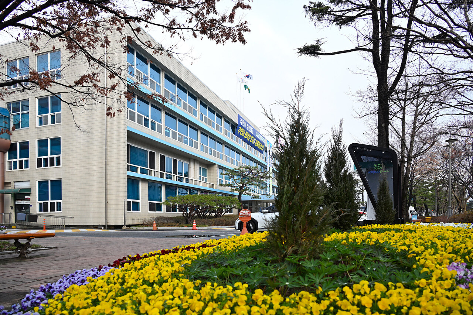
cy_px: 158
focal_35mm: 24
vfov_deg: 53.1
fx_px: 315
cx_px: 236
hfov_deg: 73.8
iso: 200
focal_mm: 24
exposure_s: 1/200
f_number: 5.6
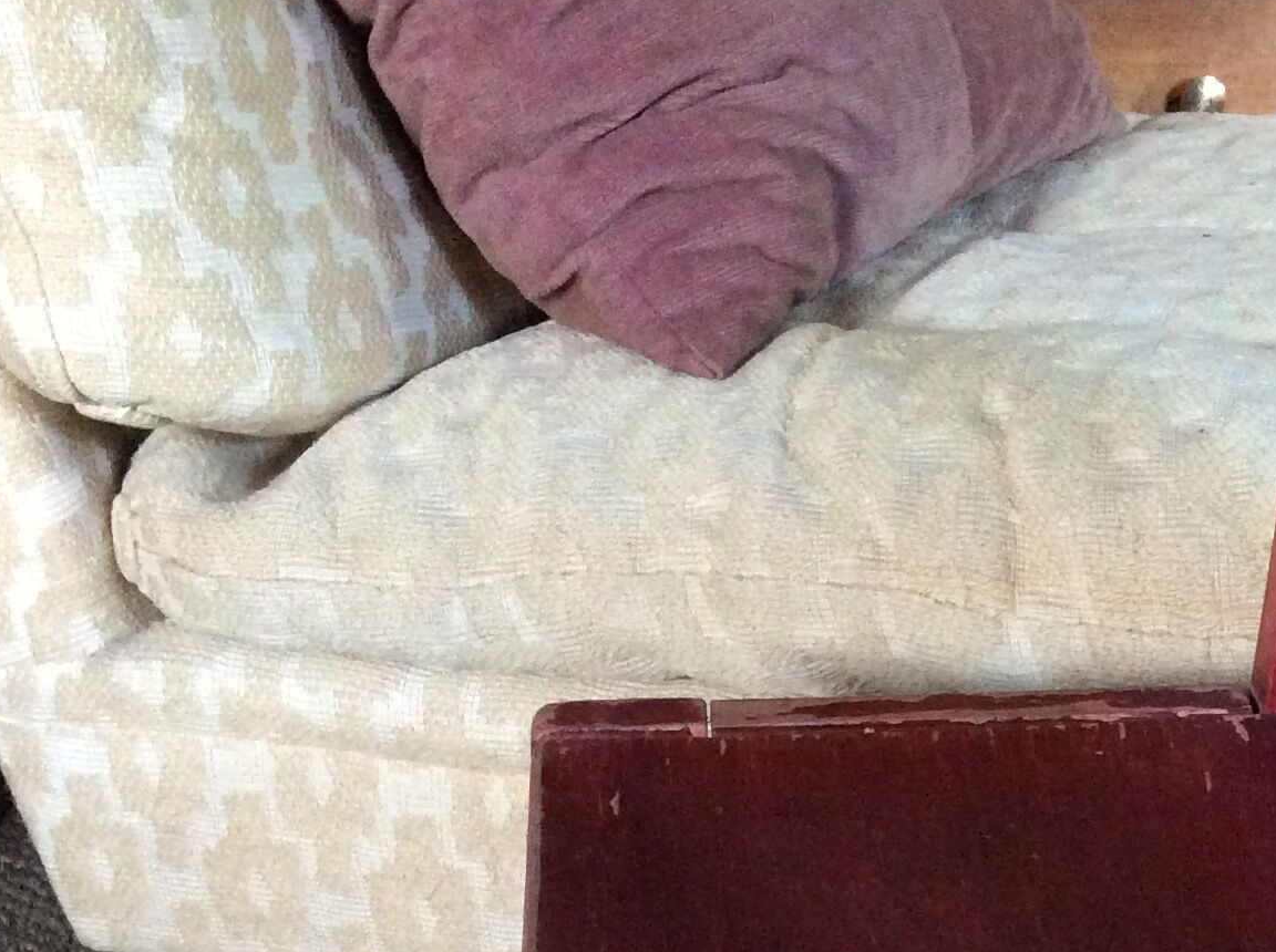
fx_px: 2650
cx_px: 875
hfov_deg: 26.9
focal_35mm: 72
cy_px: 1059
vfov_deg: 19.5
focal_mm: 3.3
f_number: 2.4
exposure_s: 1/25
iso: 250
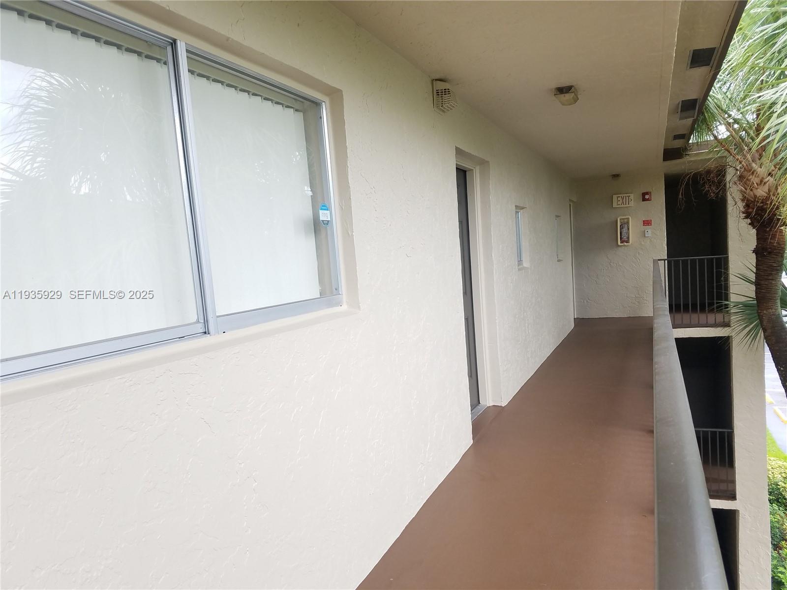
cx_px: 394
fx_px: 591
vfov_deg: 53.1
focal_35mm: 26
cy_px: 295
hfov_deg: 67.3
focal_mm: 4.2
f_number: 1.7
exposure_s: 1/214
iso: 50
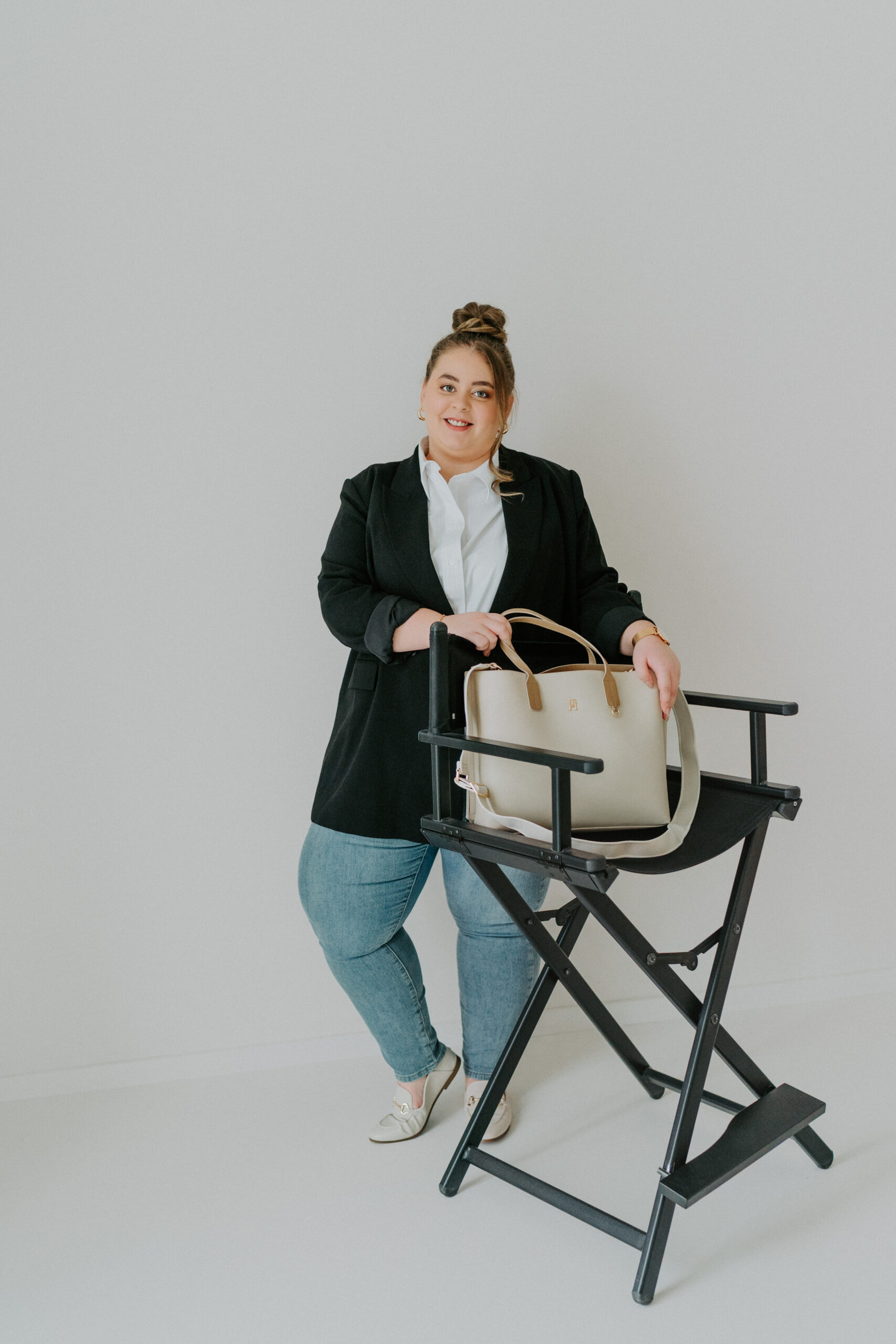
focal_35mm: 35
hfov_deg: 37.9
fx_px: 1306
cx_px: 448
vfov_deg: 54.4
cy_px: 672
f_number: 2.2
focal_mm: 35
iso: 800
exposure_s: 1/200
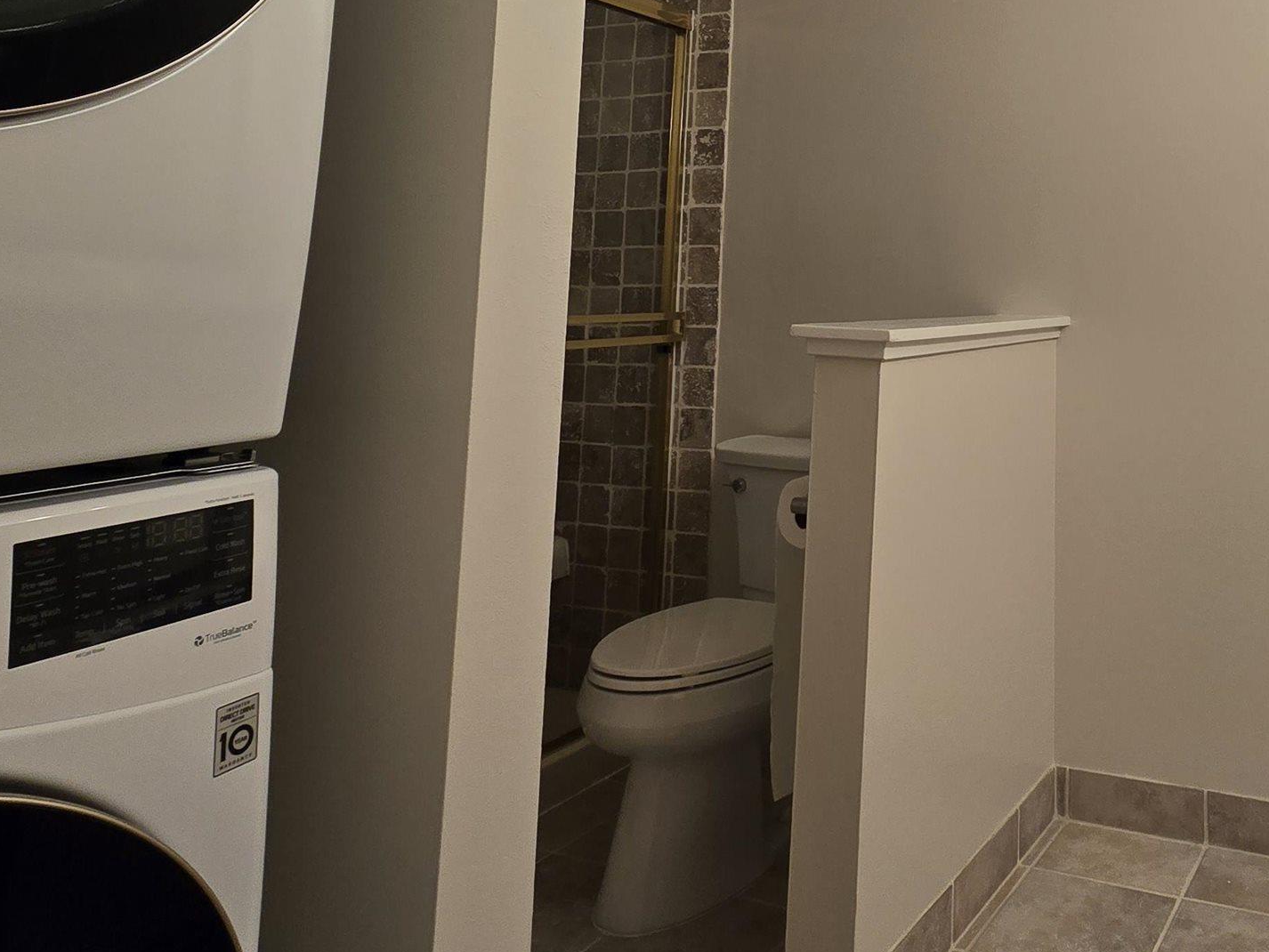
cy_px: 125
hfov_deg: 58.1
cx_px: 1035
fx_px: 1027
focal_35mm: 28
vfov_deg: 45.8
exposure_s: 1/60
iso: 64
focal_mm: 2.2
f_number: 2.2
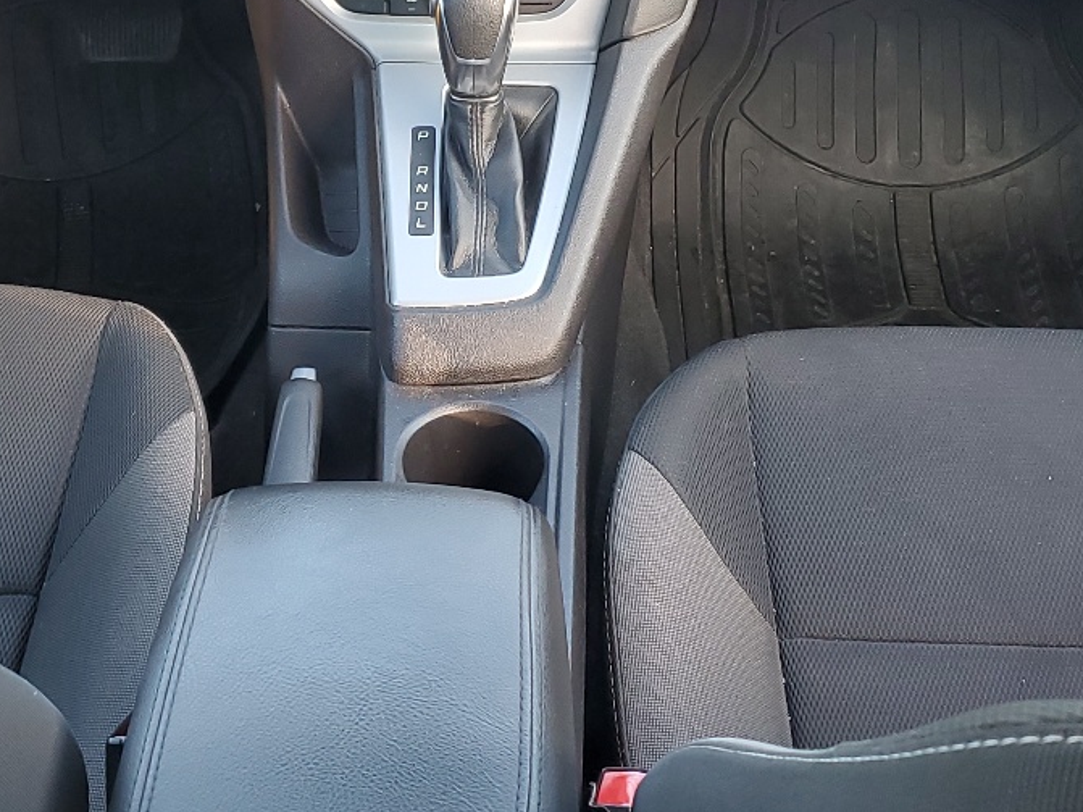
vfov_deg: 23.5
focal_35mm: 62
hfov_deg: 31.1
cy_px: 237
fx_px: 1939
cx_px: 434
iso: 60
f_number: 1.5
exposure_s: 1/60.2
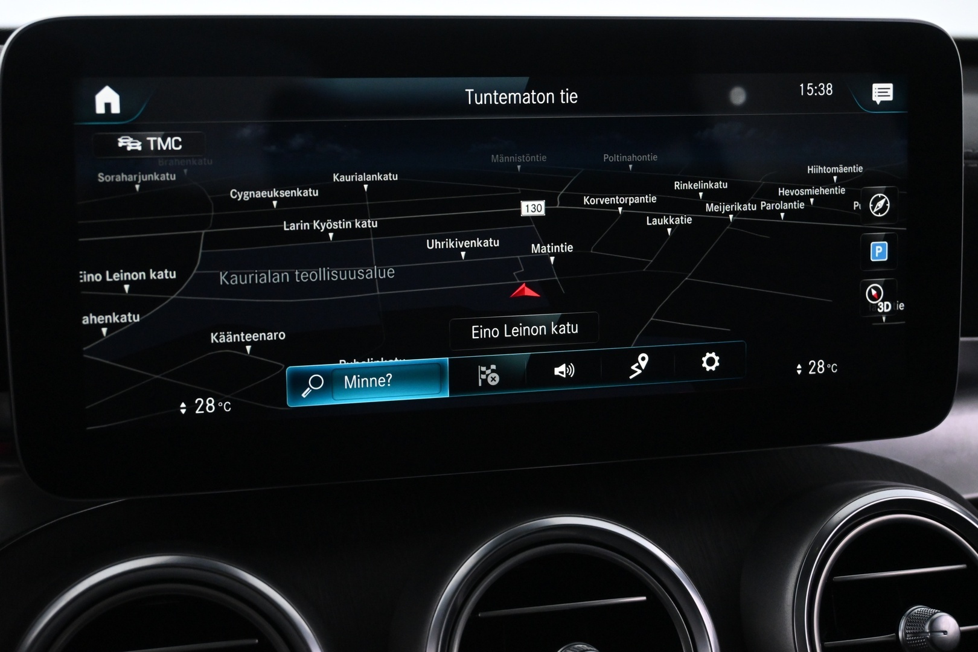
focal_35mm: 60
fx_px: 1630
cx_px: 489
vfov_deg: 22.6
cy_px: 326
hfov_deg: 33.4
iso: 3200
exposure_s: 1/60
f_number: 5.6
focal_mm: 40
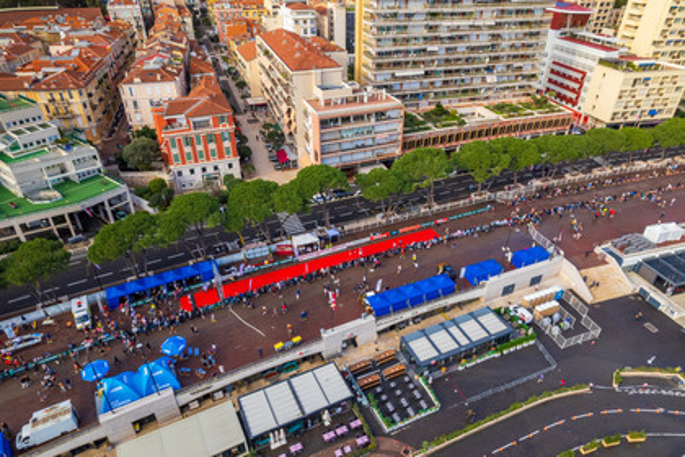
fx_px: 419
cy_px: 228
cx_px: 342
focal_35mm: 22
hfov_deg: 78.6
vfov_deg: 57.2
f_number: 2.8
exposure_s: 1/40
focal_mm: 8.4
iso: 200
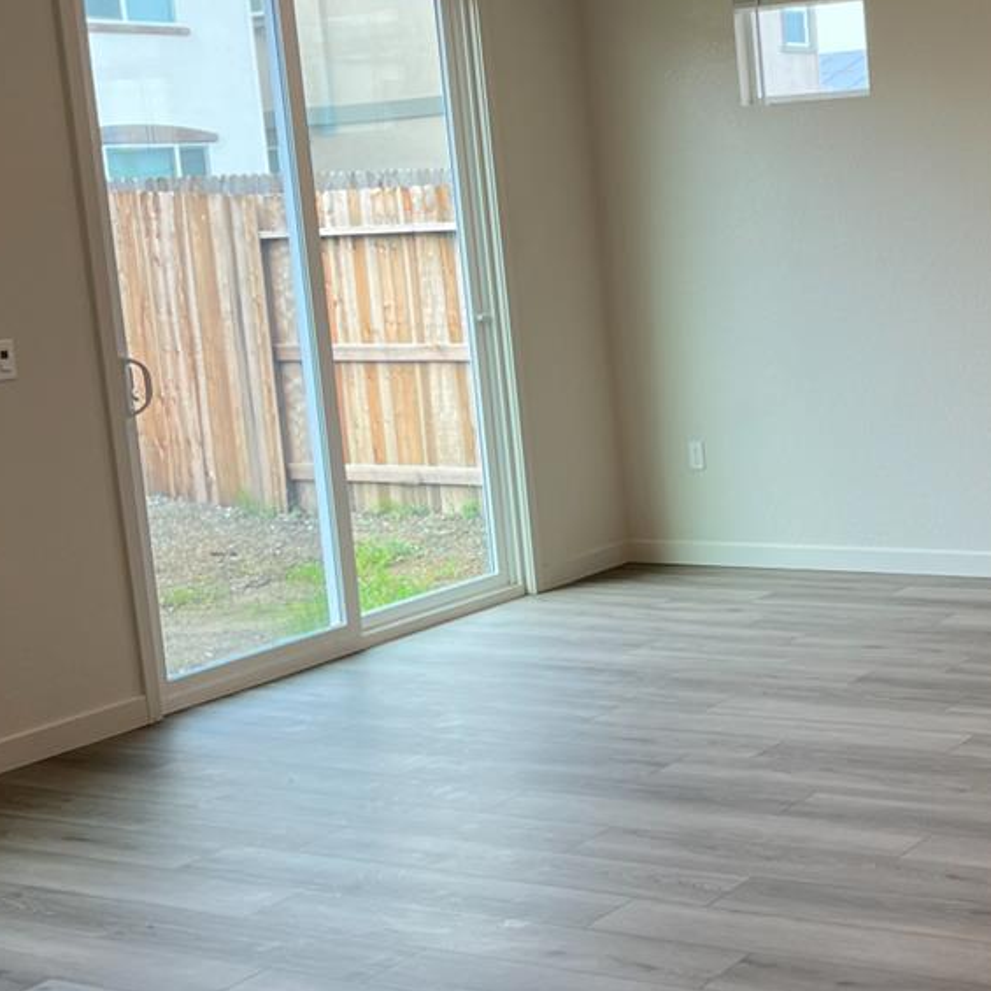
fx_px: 1976
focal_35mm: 61
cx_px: 964
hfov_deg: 26.8
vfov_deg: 28.1
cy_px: 403
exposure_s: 1/120
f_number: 1.6
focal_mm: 5.1
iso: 50
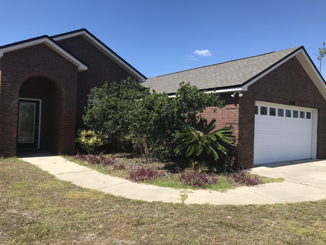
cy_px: 122
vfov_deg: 49.7
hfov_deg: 63.4
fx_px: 264
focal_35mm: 28
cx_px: 163
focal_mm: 3.99
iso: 20
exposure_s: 1/1953
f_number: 1.8
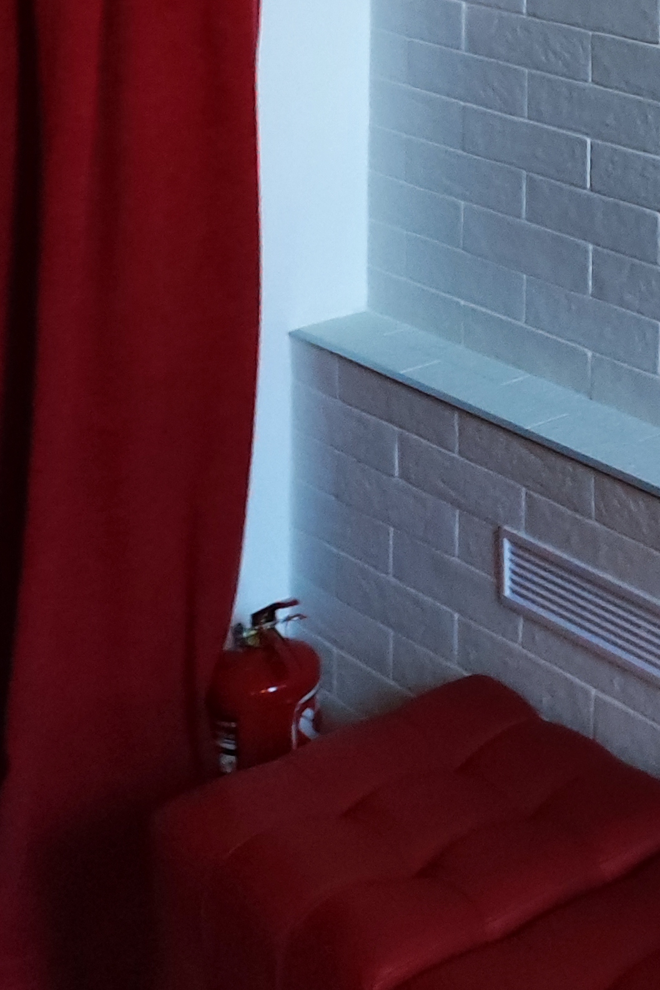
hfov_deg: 16.4
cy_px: -228
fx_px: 2090
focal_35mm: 76
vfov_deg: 24.0
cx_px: 981
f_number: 1.79
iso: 2805
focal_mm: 4.7
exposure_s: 1/17
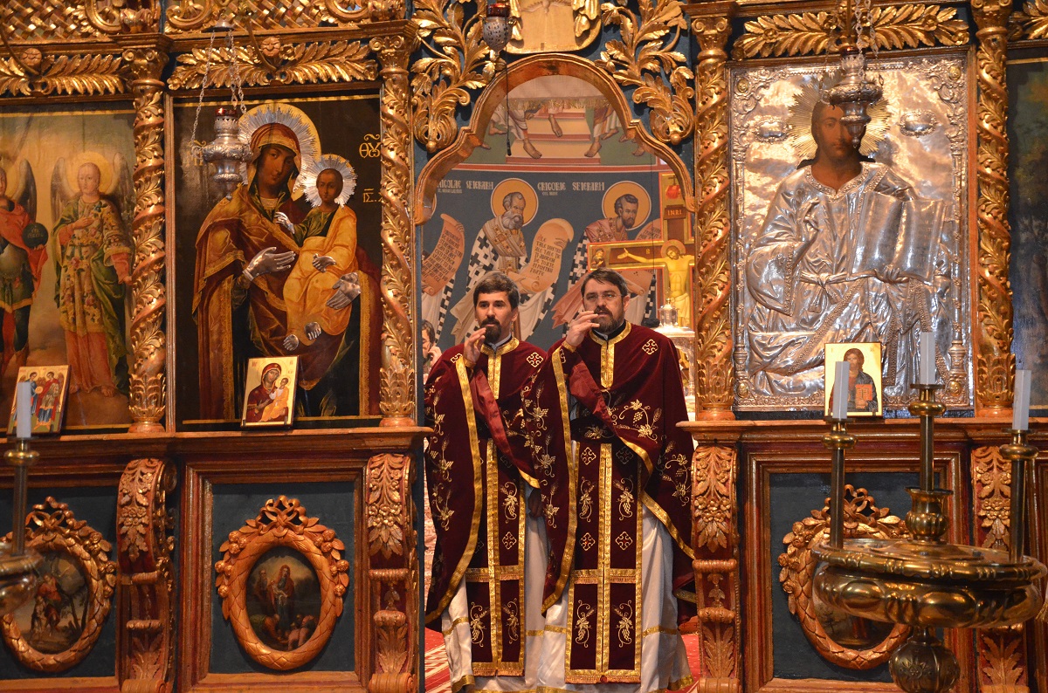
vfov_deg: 21.5
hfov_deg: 32.0
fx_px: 1830
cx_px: 524
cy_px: 346
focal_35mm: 63
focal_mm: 42
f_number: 4.8
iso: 3200
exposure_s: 1/60
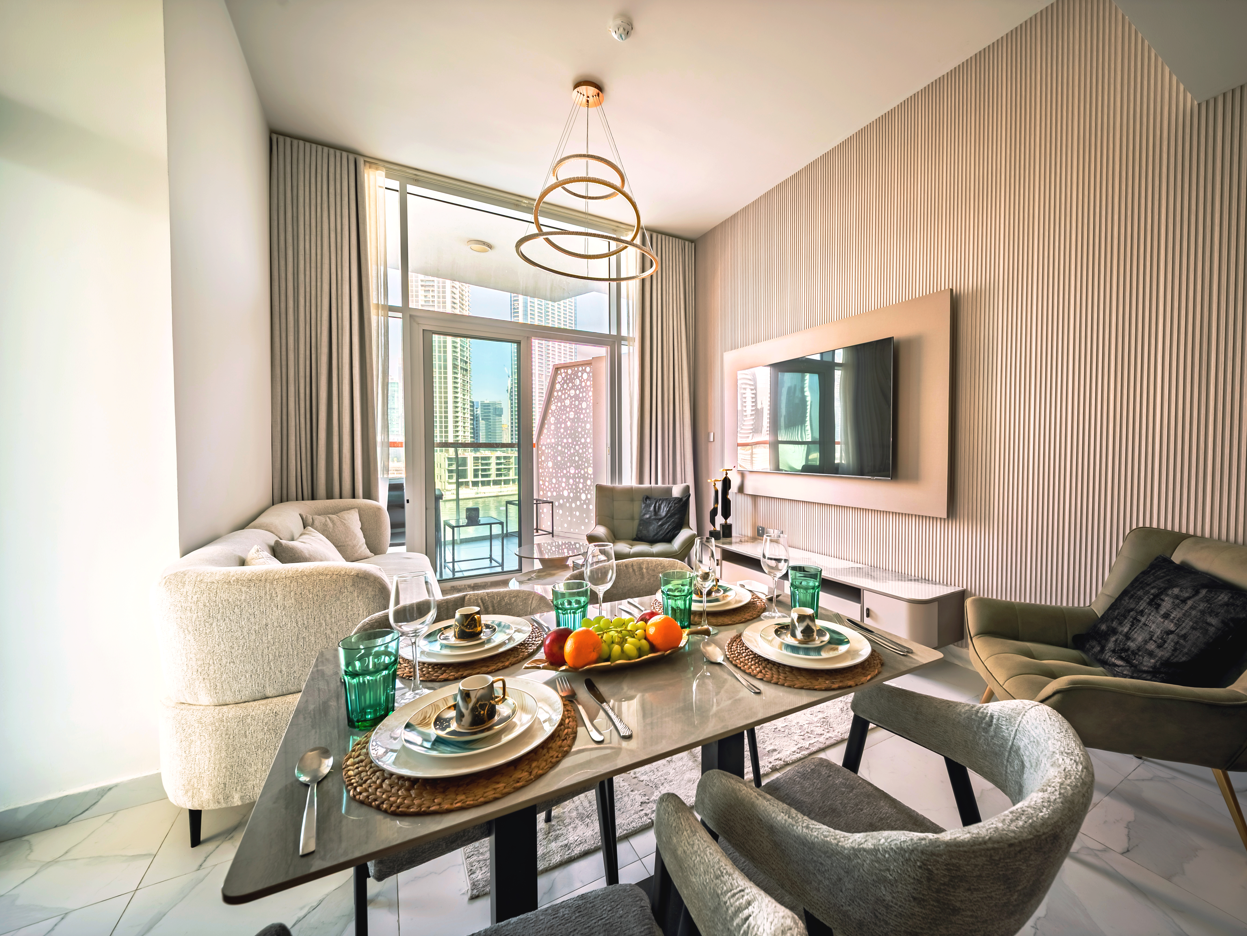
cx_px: 683
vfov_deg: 89.9
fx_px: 468
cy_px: 468
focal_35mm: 13
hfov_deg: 105.9
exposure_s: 1/250
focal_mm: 12
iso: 100
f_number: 8
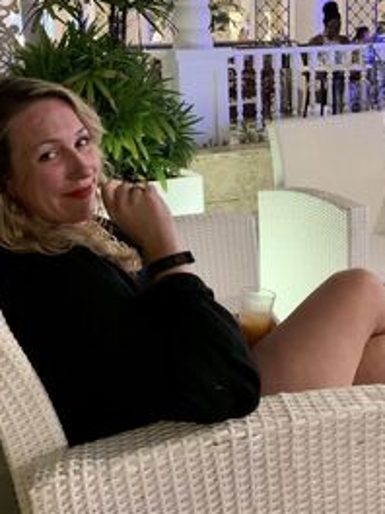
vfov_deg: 40.8
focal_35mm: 46
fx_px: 682
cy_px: 178
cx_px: 226
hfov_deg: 31.5
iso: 800
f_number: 1.8
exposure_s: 1/15
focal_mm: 4.25
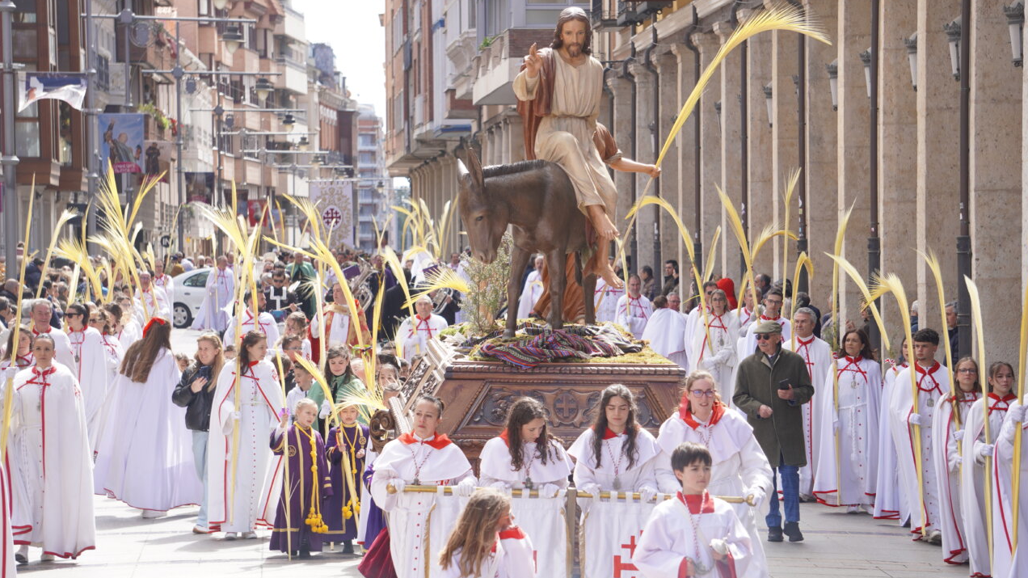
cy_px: 314
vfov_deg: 7.7
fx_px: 4266
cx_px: 515
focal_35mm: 157
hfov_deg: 13.7
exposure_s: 1/160
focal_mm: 99
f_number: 5.6
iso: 100
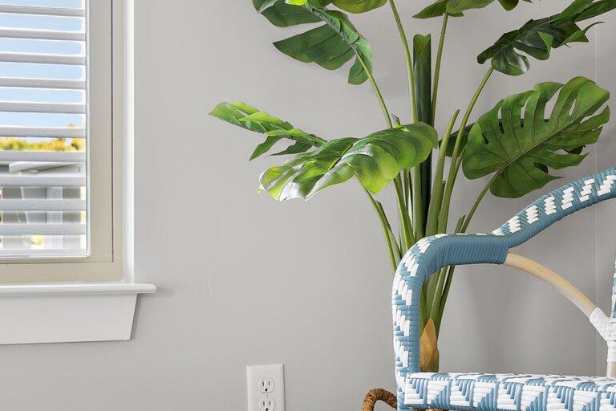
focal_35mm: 96
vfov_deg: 14.2
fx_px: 1643
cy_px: 232
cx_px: 525
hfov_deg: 20.9
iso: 125
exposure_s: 1/4
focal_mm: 24
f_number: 3.2
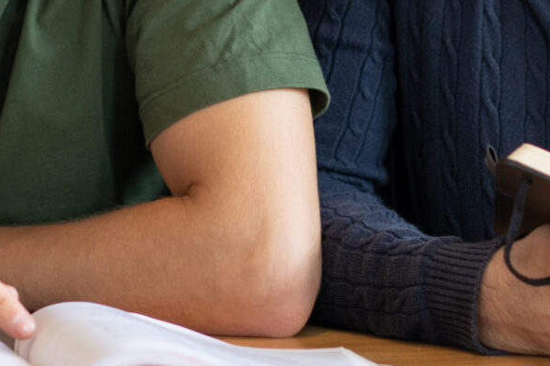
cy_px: -131
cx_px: 33
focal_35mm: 238
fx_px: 3634
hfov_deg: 8.6
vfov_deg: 5.7
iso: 250
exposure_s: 1/200
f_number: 2.5
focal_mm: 55
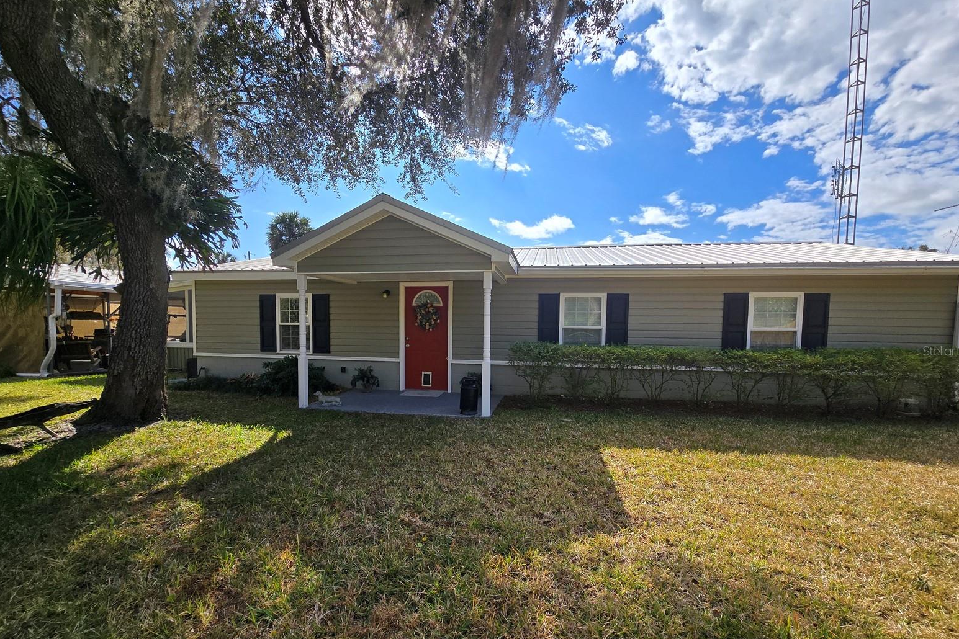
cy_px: 351
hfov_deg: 104.3
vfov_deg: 81.0
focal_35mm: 14
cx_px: 485
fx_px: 373
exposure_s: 1/2246
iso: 50
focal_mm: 2.2
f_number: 2.2
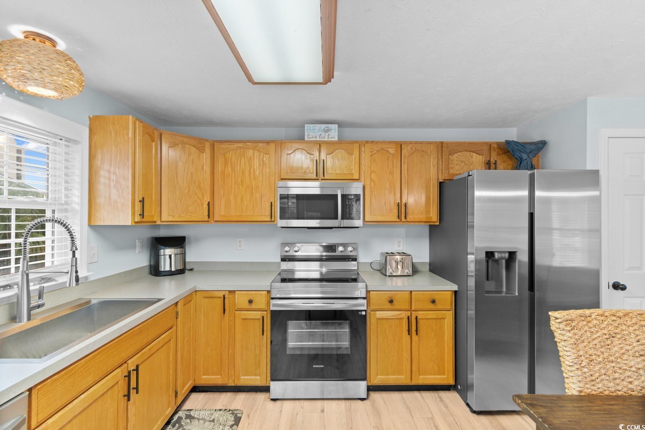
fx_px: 269
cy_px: 215
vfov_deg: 77.3
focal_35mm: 15
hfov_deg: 100.4
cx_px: 322
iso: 100
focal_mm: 10
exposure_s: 1/2
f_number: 4.5
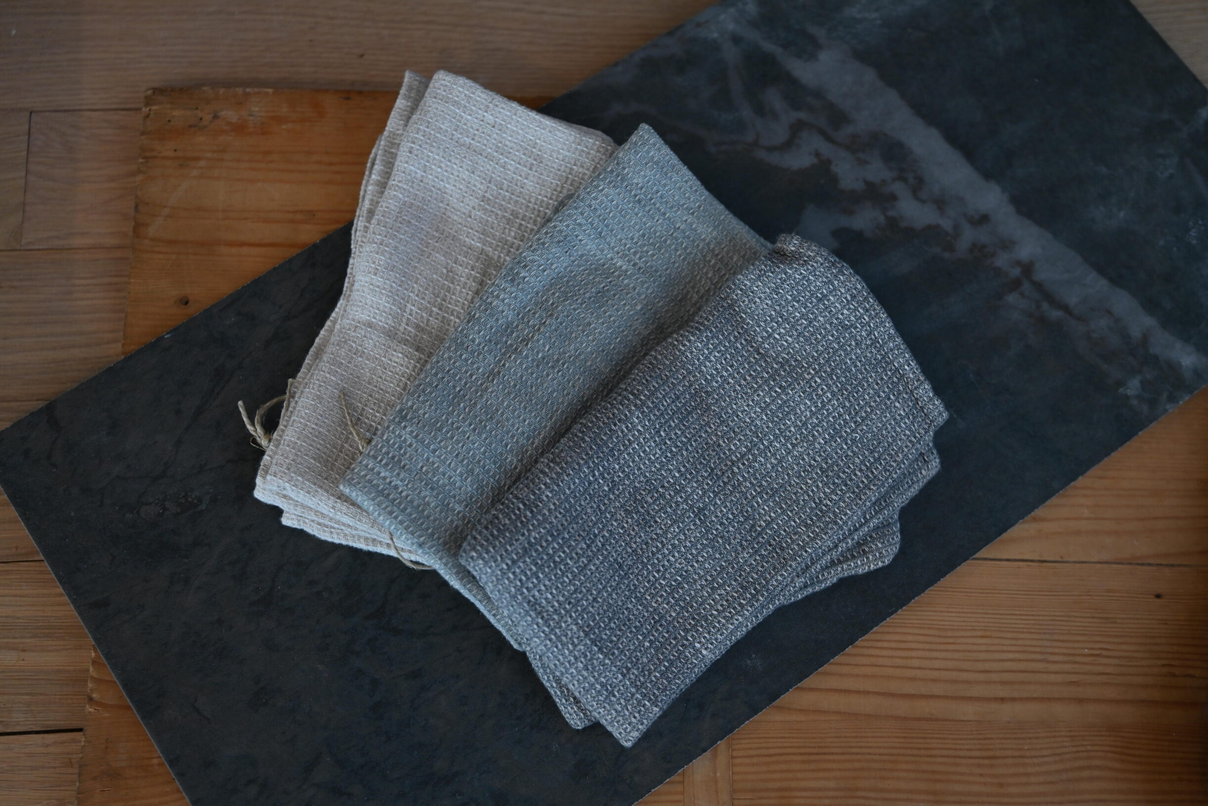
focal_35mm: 42
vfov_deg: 31.9
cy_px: 412
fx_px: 1409
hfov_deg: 46.4
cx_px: 602
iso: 500
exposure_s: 1/125
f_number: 2.8
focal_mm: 40
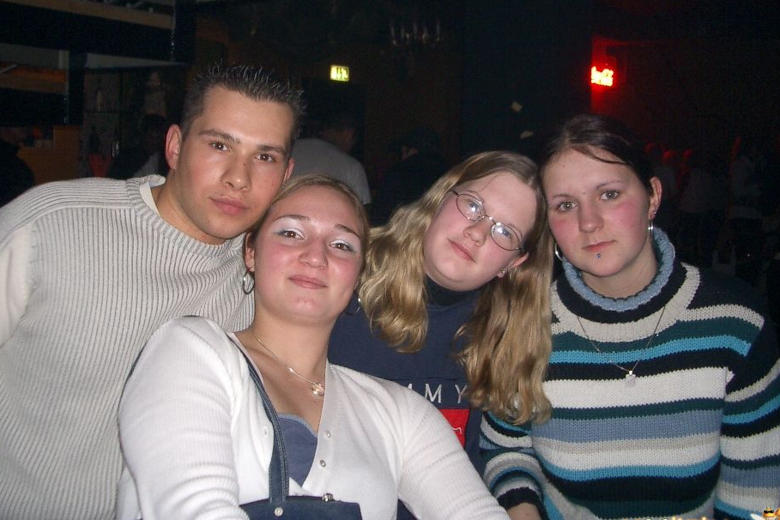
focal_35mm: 41
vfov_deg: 32.6
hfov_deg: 47.4
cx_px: 381
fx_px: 888
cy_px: 217
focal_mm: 5.8
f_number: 2.6
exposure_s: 1/40
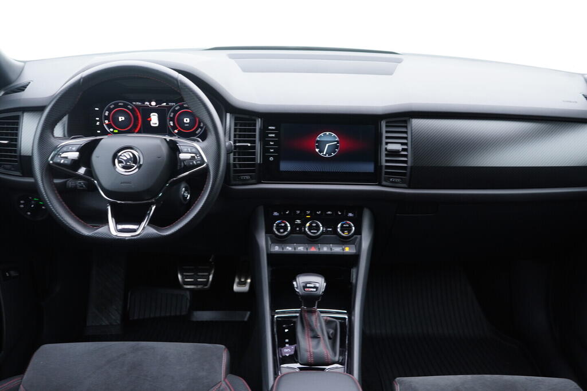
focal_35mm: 36
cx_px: 294
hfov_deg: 53.1
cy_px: 196
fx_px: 587
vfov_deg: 36.9
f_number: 2.8
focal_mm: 24
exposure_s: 1/40
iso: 320
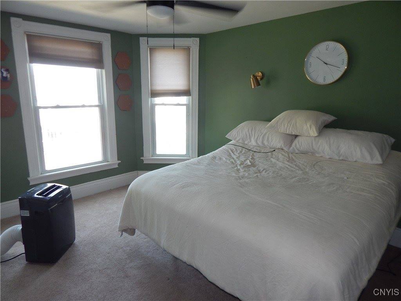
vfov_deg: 58.9
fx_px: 266
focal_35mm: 23
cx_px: 200
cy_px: 150
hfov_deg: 73.9
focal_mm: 4
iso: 125
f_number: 3
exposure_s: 1/30
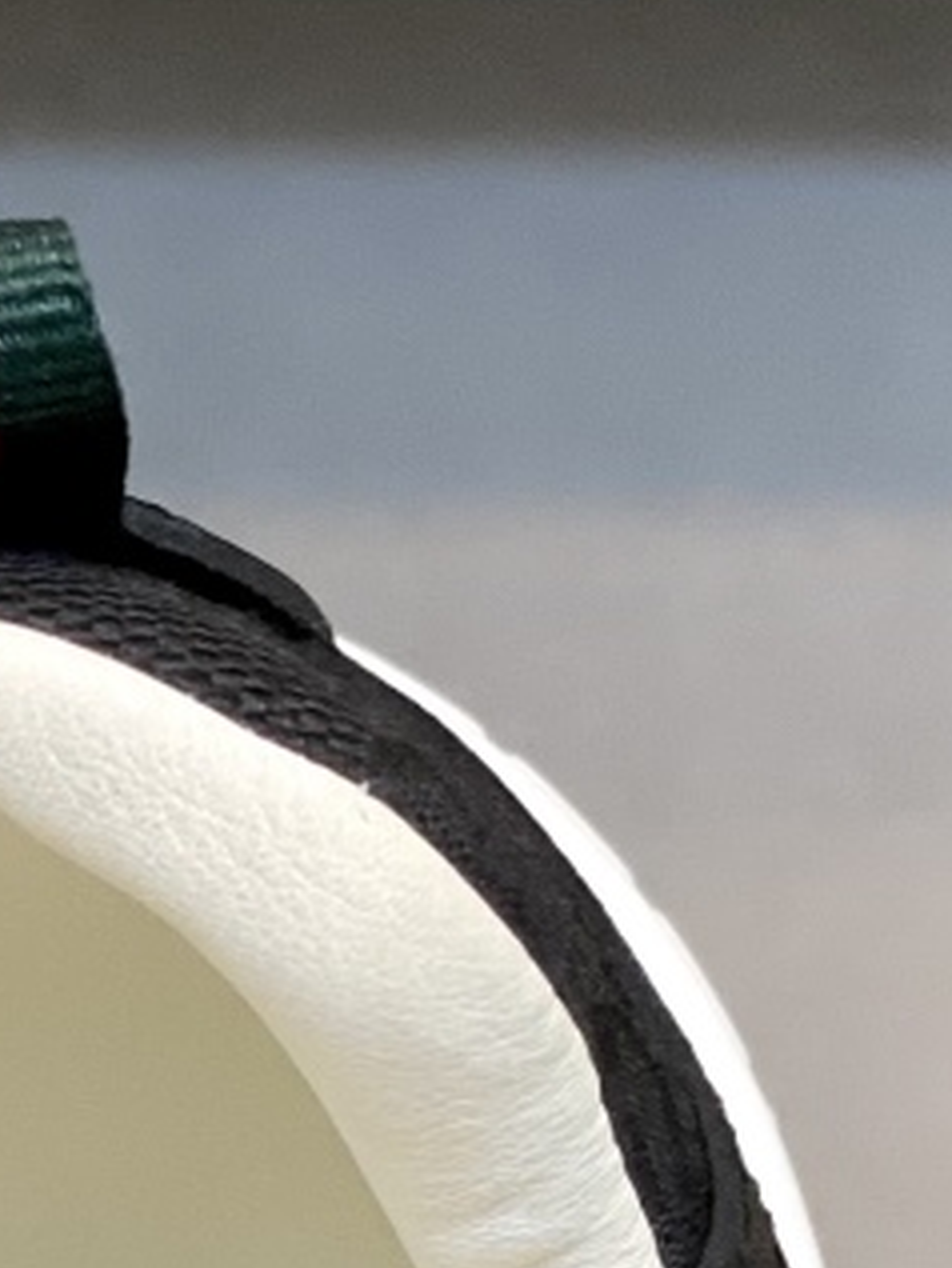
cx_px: -140
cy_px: 1284
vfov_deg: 8.3
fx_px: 8648
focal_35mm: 236
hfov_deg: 6.3
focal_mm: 6
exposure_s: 1/100
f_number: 2
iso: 100
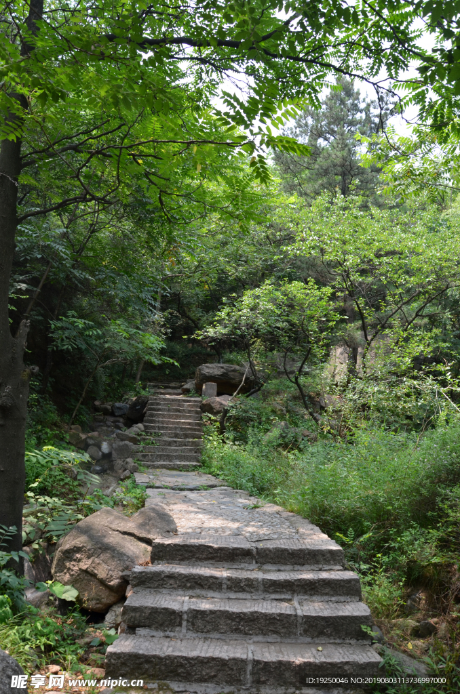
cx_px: 230
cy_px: 347
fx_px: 520
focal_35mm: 27
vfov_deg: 67.5
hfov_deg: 47.7
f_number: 6.3
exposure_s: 1/160
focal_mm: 18
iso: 200
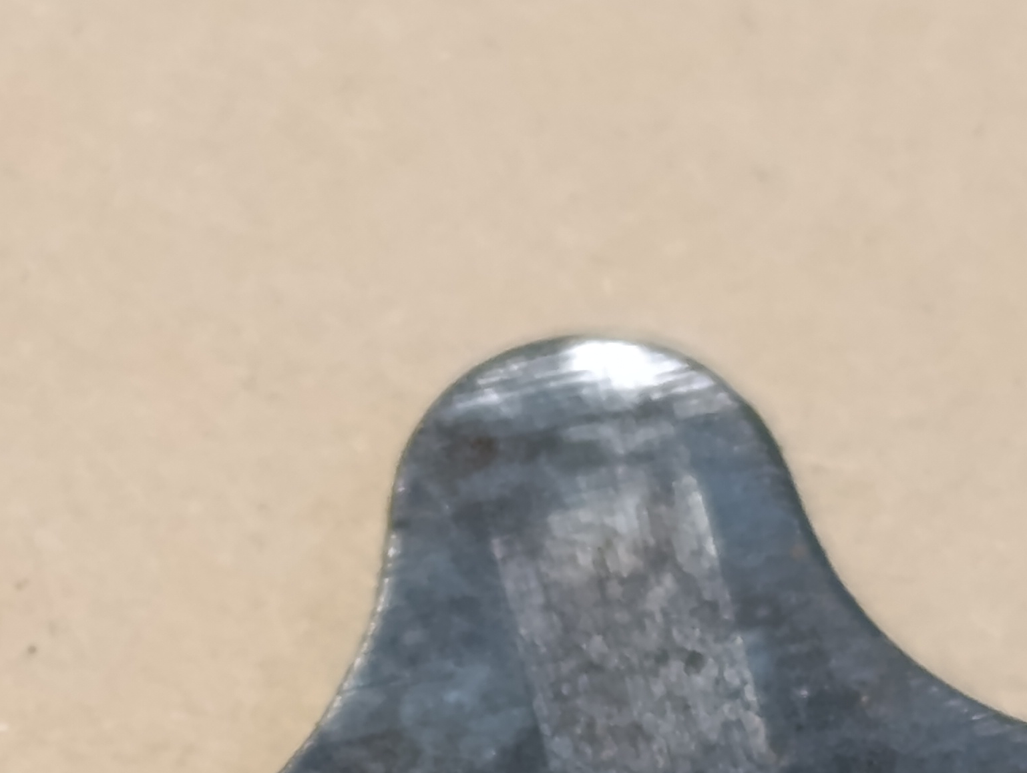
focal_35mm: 244
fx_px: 7249
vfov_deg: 6.1
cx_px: 232
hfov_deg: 8.1
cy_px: 1021
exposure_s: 1/100
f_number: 1.6
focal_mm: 6.14
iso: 1000
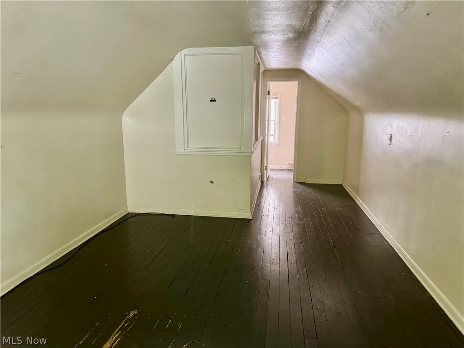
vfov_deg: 56.8
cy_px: 174
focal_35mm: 24
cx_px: 232
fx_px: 322
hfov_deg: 71.6
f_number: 1.78
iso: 800
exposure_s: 1/49
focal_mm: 6.76
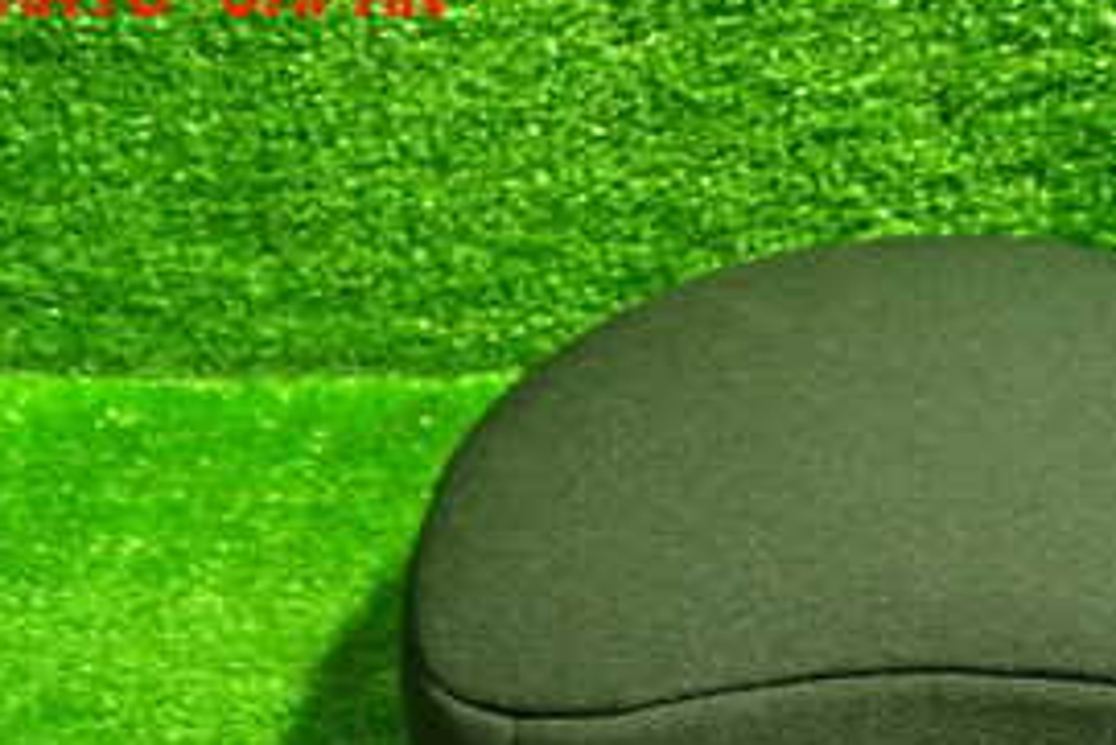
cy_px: 864
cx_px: 931
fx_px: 2140
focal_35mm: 69
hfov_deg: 28.5
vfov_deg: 18.8
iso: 640
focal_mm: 5.4
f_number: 2.3
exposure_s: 1/30
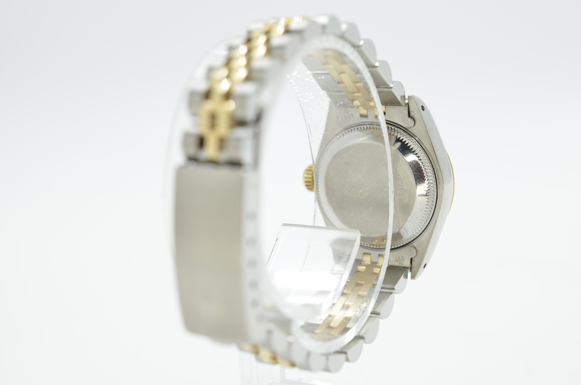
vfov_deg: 22.5
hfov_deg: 33.5
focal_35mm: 60
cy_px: 192
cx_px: 290
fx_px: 966
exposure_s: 1/50
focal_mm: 40
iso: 200
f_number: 8
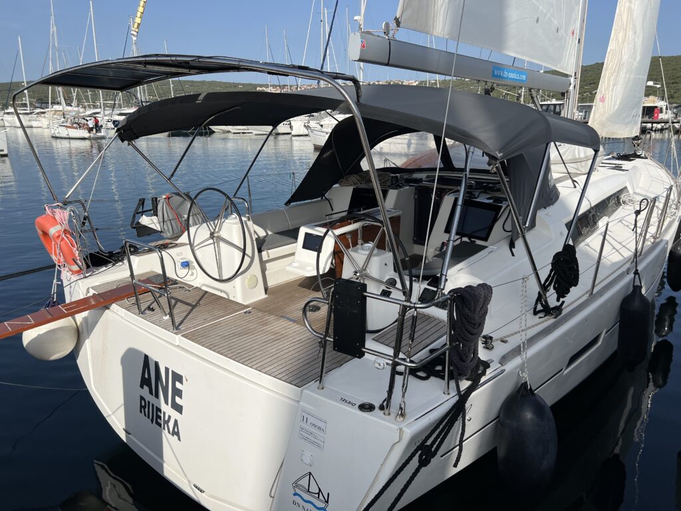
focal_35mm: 26
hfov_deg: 67.3
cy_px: 256
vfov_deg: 53.1
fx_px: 511
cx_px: 340
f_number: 1.5
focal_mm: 5.7
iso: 50
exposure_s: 1/6211
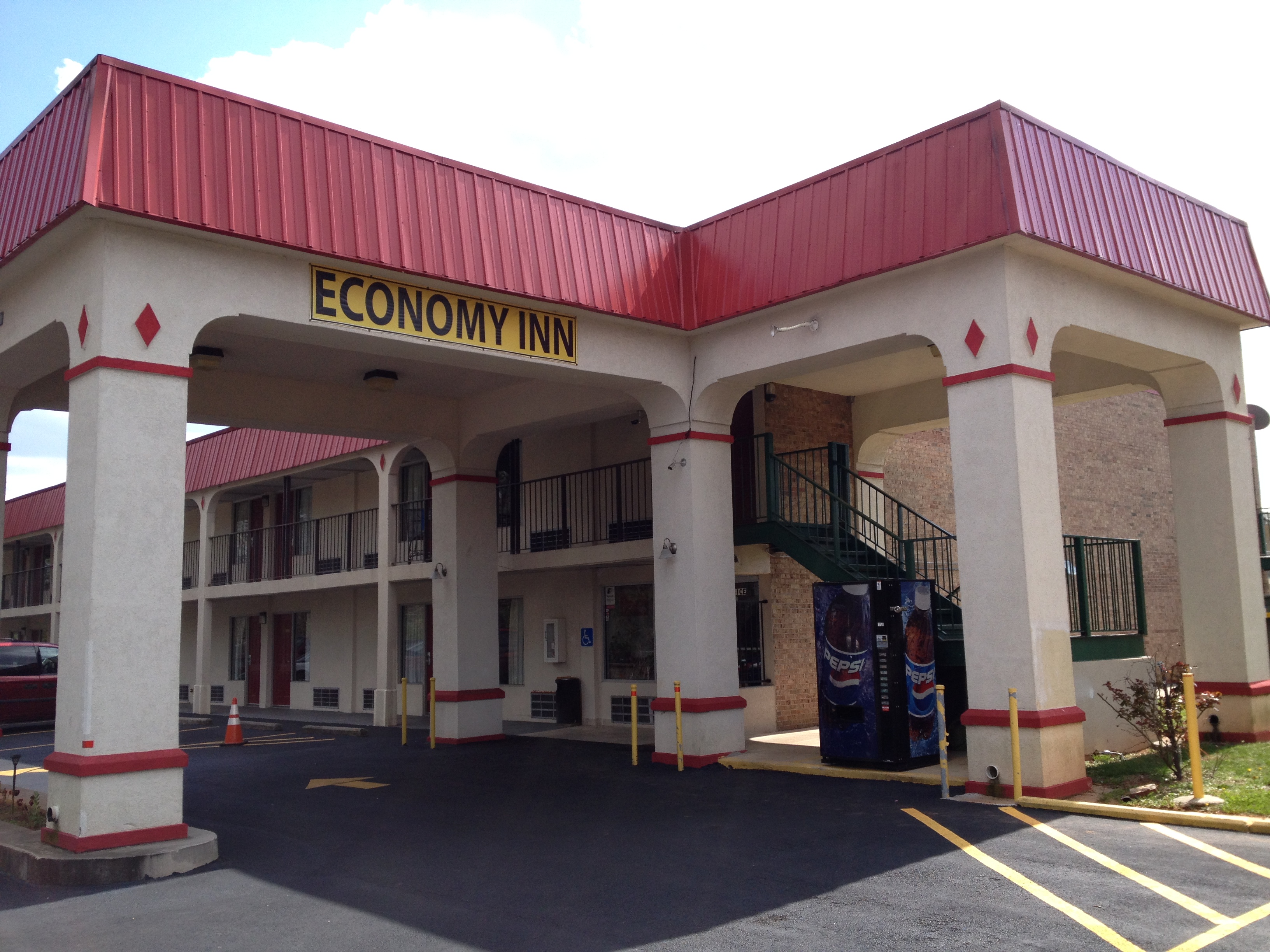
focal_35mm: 35
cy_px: 476
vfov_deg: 40.7
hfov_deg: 52.6
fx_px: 1284
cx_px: 635
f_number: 2.4
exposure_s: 1/1175
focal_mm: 4.28
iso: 64
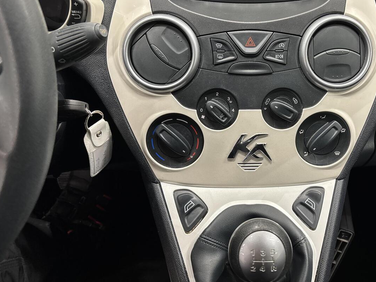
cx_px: 239
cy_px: 117
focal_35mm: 35
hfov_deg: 52.0
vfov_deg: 40.6
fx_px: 380
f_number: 1.6
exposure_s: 1/50
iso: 160
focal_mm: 5.96
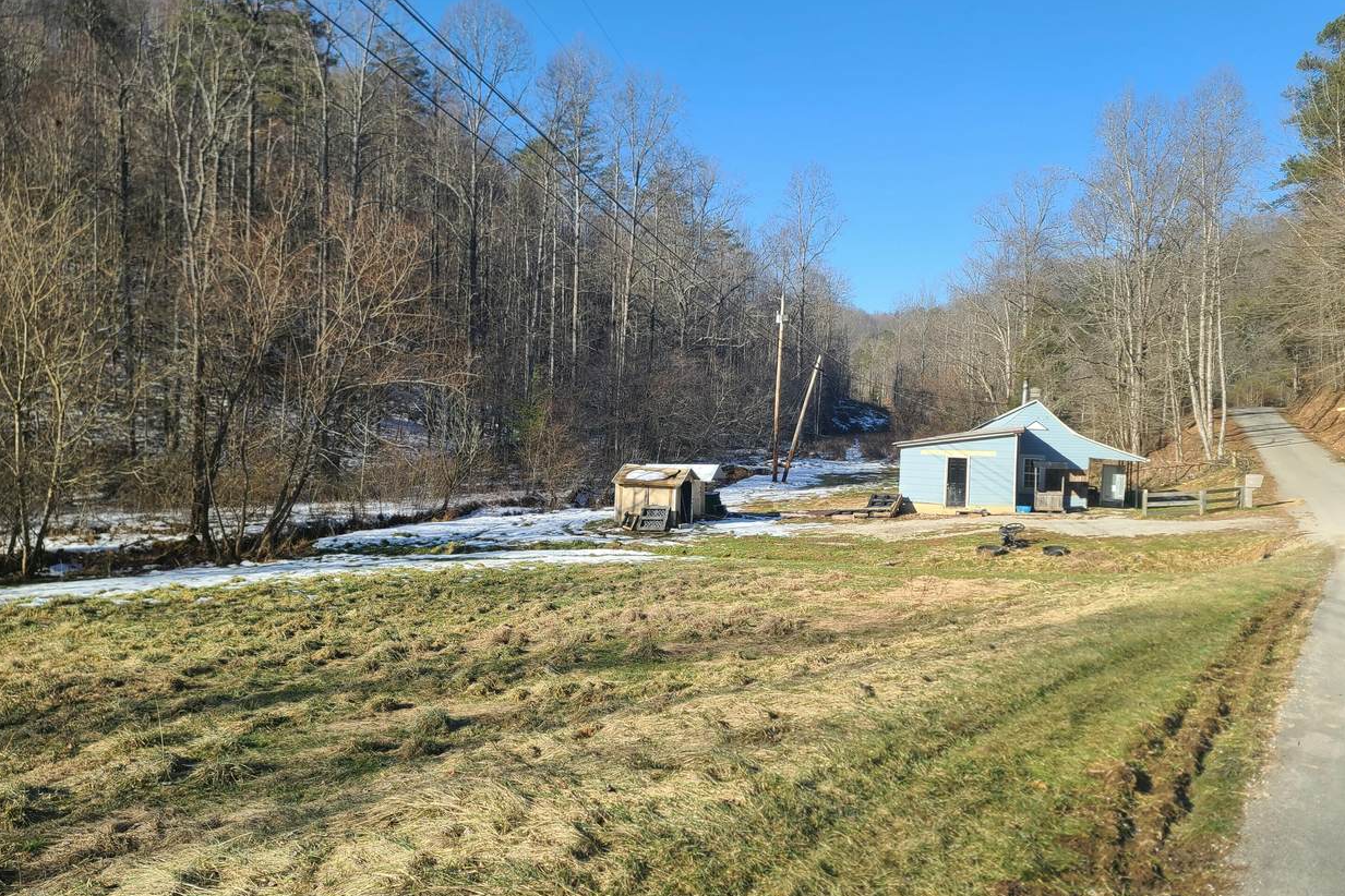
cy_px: 433
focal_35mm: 27
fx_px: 1009
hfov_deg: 67.4
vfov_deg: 47.9
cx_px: 694
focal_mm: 7
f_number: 1.8
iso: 16
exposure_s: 1/512
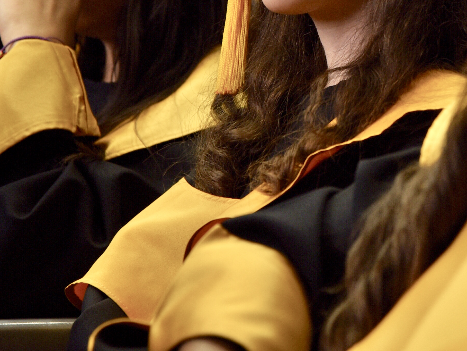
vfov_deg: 6.5
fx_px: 3062
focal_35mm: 227
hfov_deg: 8.7
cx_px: 360
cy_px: -31
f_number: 4.5
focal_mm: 95
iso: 250
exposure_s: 1/13
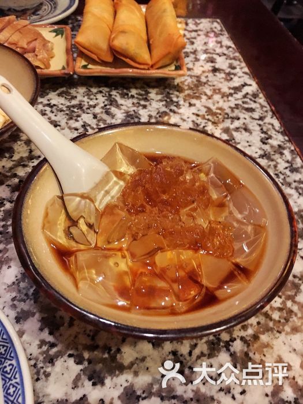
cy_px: 202
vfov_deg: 61.7
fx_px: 338
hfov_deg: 48.2
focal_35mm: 29
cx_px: 152
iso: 400
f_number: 2.2
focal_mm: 4.15
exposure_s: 1/17
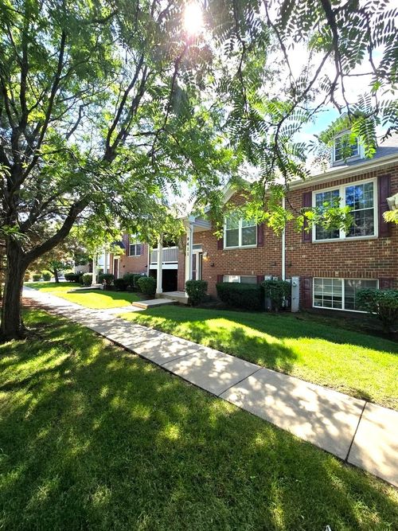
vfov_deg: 106.2
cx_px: 199
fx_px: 199
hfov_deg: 89.9
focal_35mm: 13
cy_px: 266
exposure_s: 1/790
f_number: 2.2
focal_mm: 2.2
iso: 50
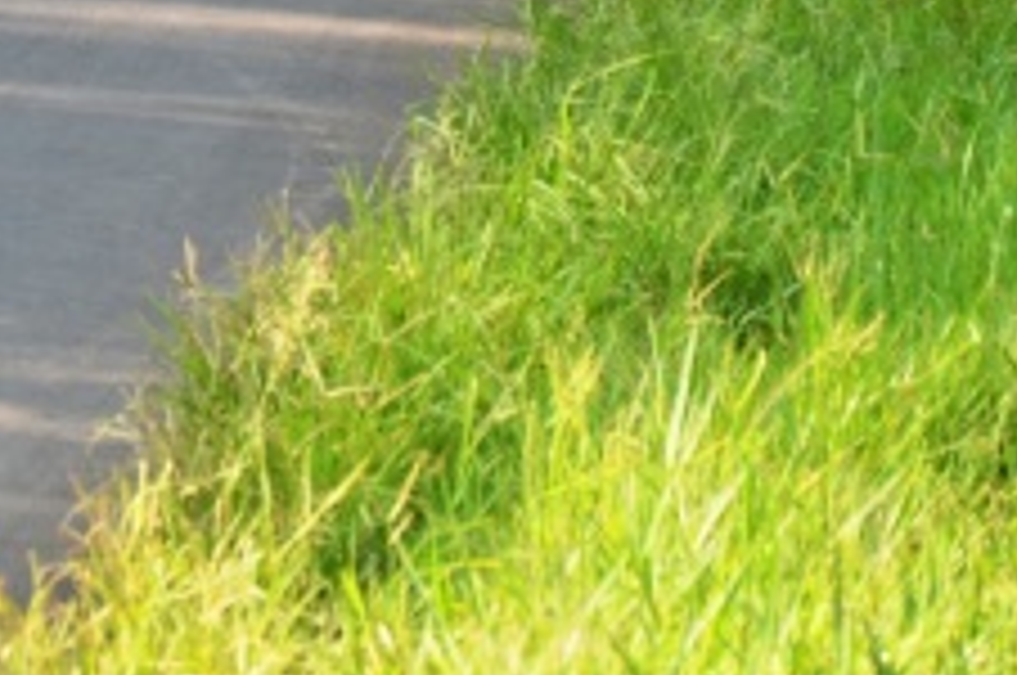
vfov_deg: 1.9
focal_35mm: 714
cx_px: -940
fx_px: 20149
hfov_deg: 2.9
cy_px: -626
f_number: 7.1
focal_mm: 105
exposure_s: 1/50
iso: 100
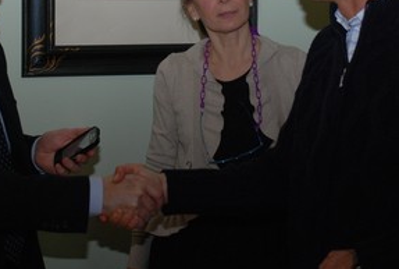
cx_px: 221
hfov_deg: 17.2
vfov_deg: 11.5
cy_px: 20
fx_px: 1322
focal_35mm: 119
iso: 400
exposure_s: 1/60
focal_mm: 38
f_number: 5.6
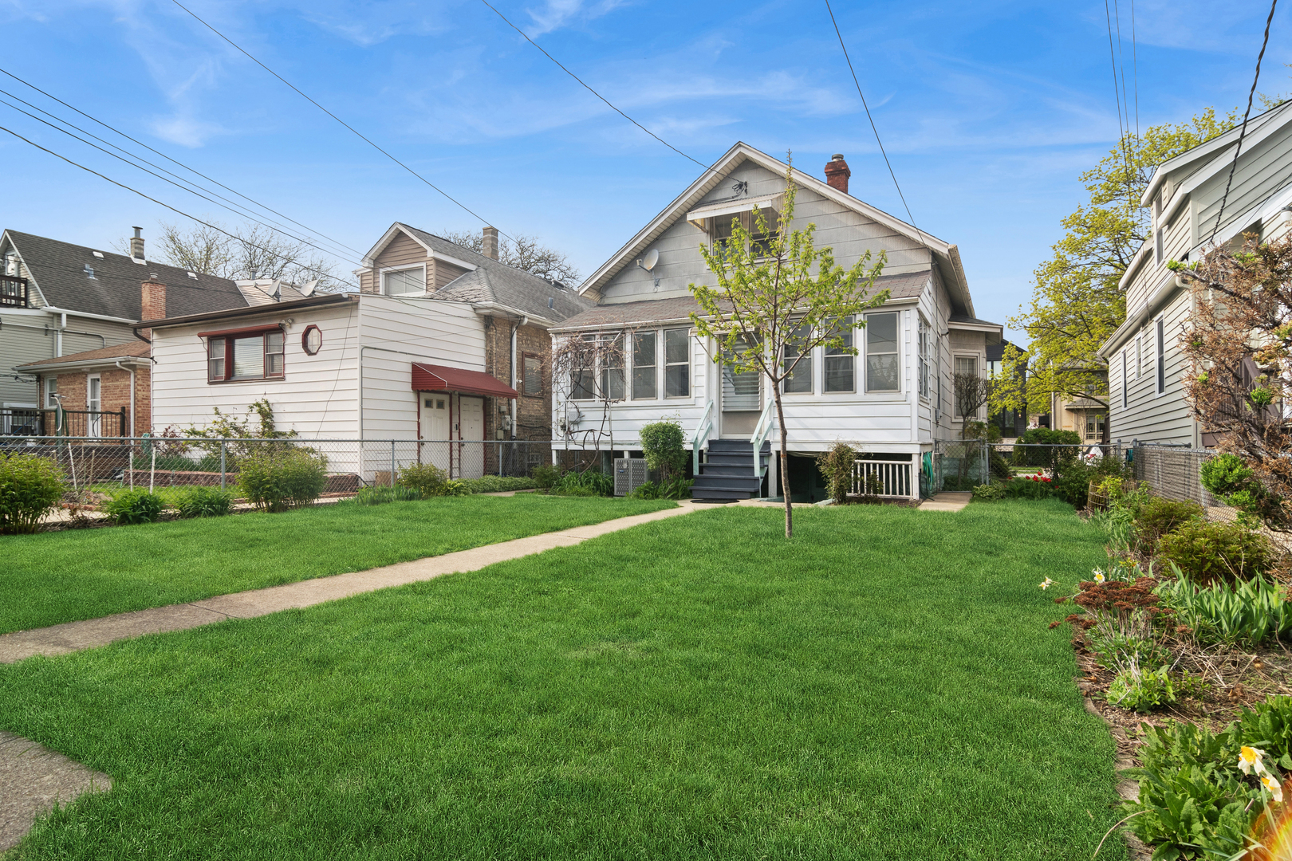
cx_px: 646
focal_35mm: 18
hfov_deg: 90.0
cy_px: 430
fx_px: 646
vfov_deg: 67.4
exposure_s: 1/250
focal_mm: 12
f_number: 8
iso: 200
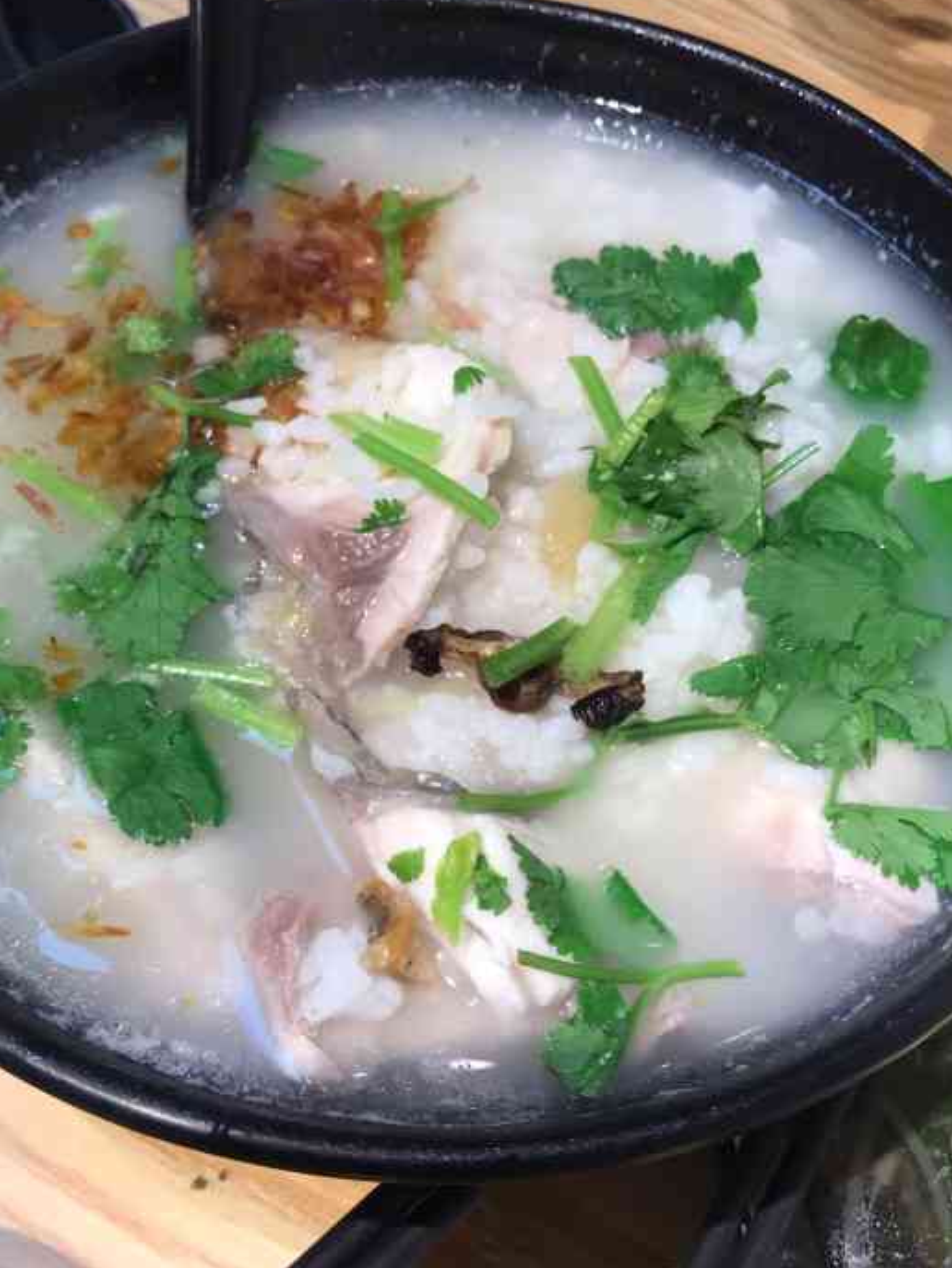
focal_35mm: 38
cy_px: 686
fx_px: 1392
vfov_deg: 48.9
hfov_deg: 37.7
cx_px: 437
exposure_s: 1/100
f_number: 1.8
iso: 40
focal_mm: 3.99
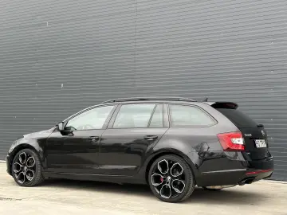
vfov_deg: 30.3
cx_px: 144
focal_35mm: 48
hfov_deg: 39.7
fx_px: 398
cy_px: 108
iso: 64
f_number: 1.78
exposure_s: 1/285
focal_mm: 6.86
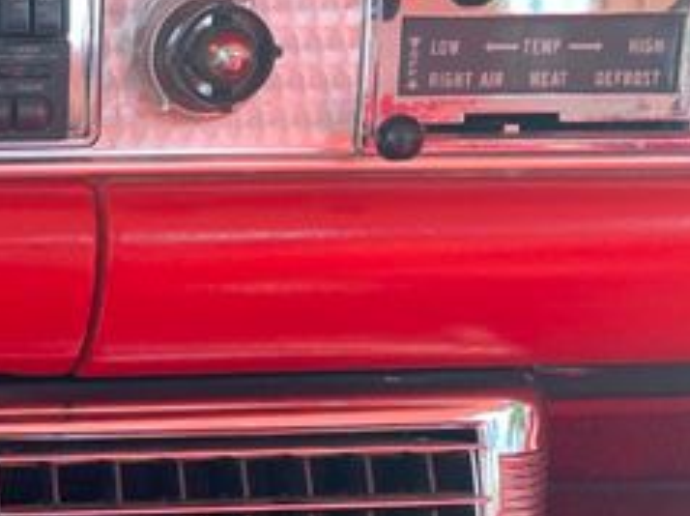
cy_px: 446
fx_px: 1394
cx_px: -70
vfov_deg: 20.6
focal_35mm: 70
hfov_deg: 25.7
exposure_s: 1/121
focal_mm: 4.25
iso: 80
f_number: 1.8
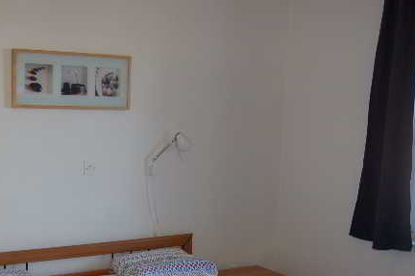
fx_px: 576
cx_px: 149
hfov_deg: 39.3
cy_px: 209
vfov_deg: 26.6
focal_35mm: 50
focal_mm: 18
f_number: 3.5
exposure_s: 1/60
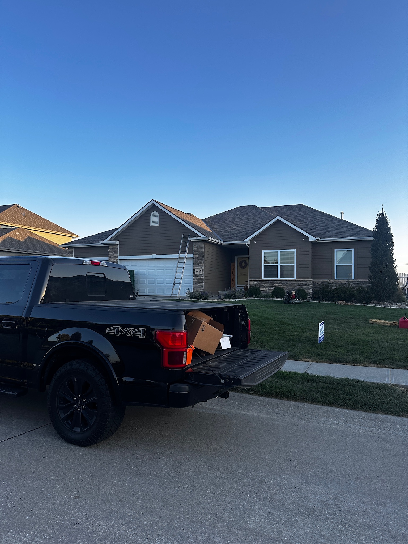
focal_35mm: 24
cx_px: 204
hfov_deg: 56.8
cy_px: 272
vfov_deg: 71.6
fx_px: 377
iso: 80
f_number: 1.78
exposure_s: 1/1050
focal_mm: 6.86
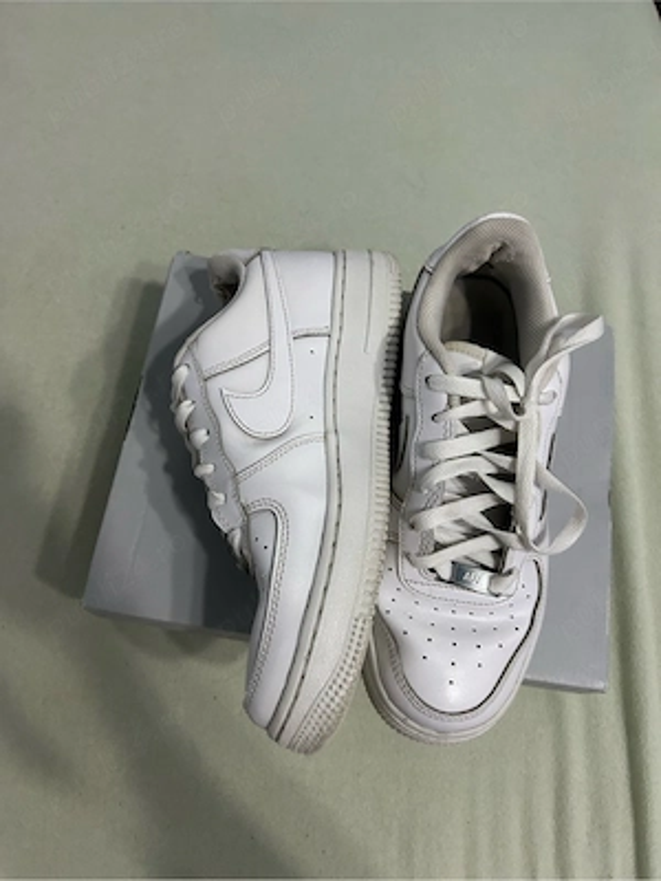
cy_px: 440
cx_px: 330
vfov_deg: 67.3
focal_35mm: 26
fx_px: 662
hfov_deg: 53.1
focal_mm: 5.7
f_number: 1.5
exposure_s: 1/50
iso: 320
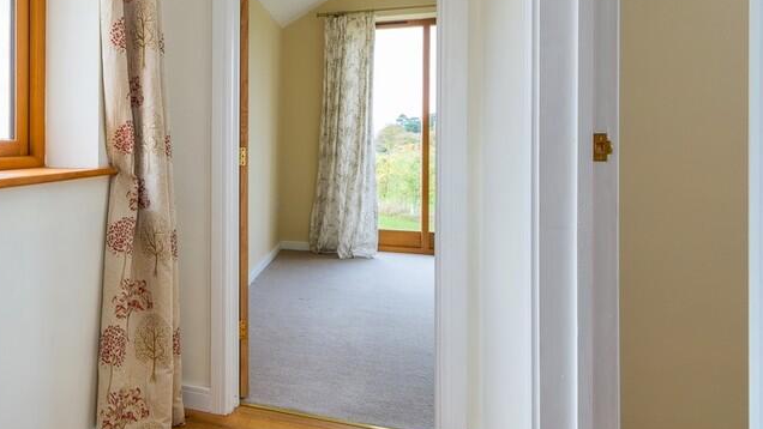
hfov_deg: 64.8
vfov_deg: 42.3
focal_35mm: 27
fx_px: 546
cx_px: 174
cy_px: 142
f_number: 7.1
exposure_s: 1/20
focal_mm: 10.4
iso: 160
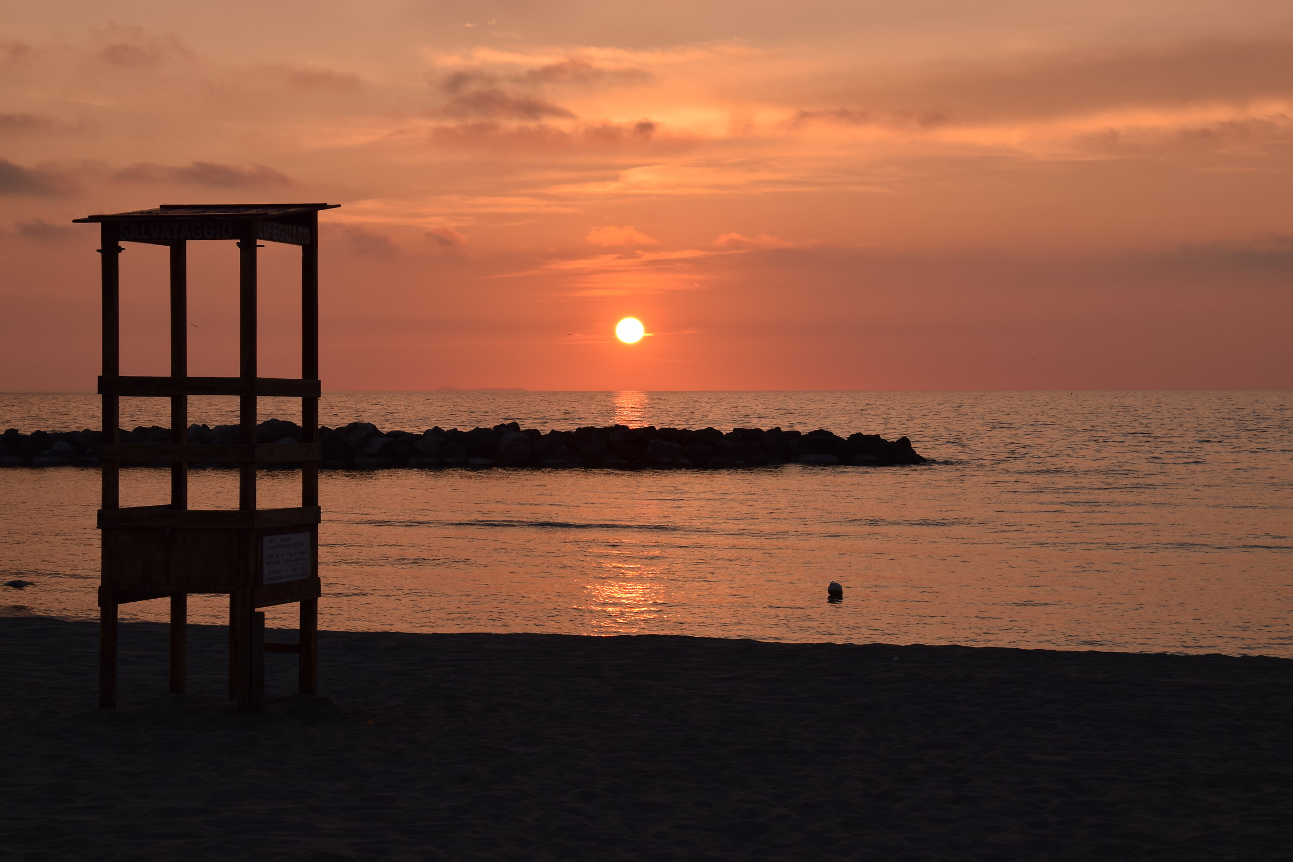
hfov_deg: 26.0
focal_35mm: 78
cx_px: 646
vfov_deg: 17.5
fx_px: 2801
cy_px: 431
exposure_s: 1/80
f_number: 11
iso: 100
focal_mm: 52
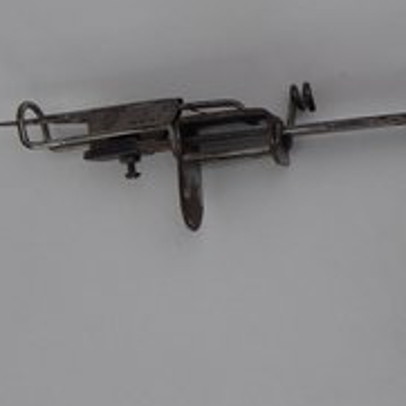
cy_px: 190
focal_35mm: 62
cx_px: 360
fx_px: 823
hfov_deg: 26.8
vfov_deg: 27.7
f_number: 4.7
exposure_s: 1/160
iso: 100
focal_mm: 6.64
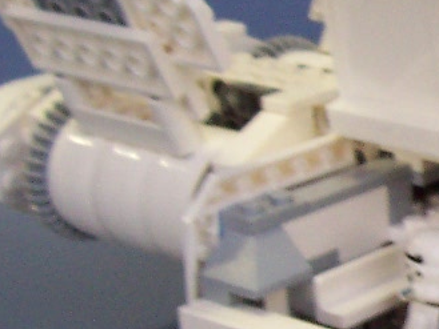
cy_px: 249
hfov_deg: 13.6
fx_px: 1713
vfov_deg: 11.0
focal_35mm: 135
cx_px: 702
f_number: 2.8
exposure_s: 1/8
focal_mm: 5.6
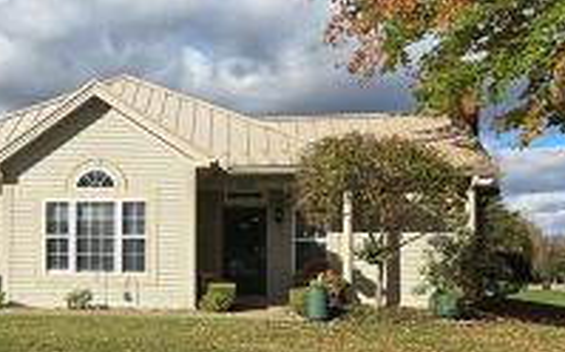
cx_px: 54
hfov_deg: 38.2
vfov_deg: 26.1
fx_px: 754
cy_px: 241
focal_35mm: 49
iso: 12
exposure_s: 1/816
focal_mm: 6.3
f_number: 1.7
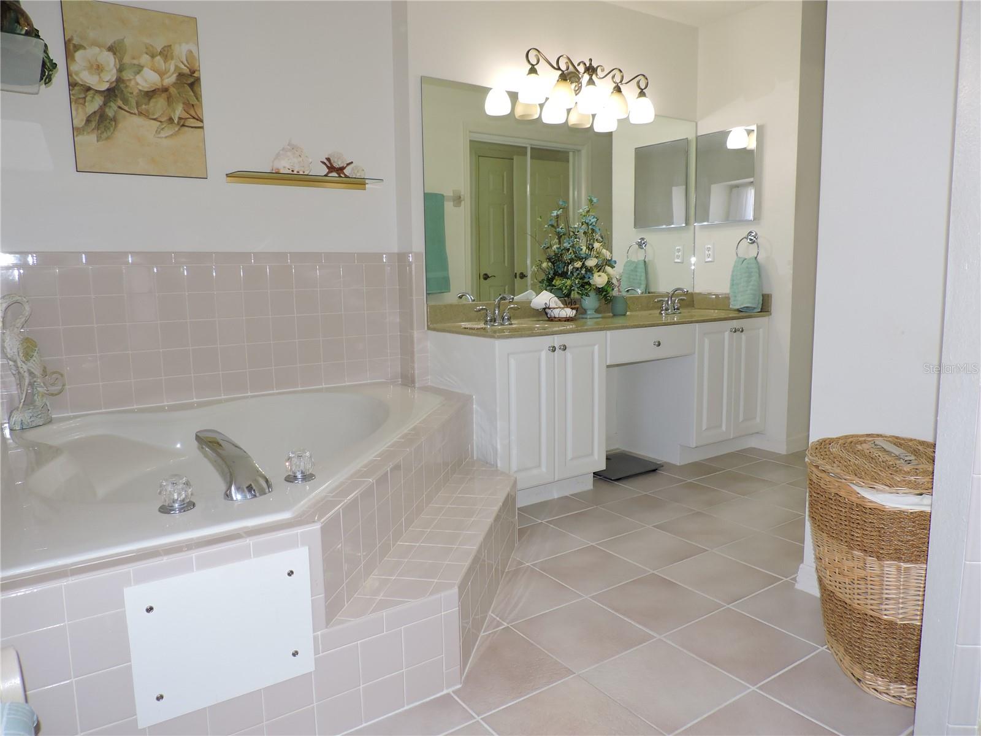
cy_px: 368
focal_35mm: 24
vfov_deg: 56.8
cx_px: 490
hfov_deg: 71.6
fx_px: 680
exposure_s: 1/30
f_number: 3
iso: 200
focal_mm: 4.3
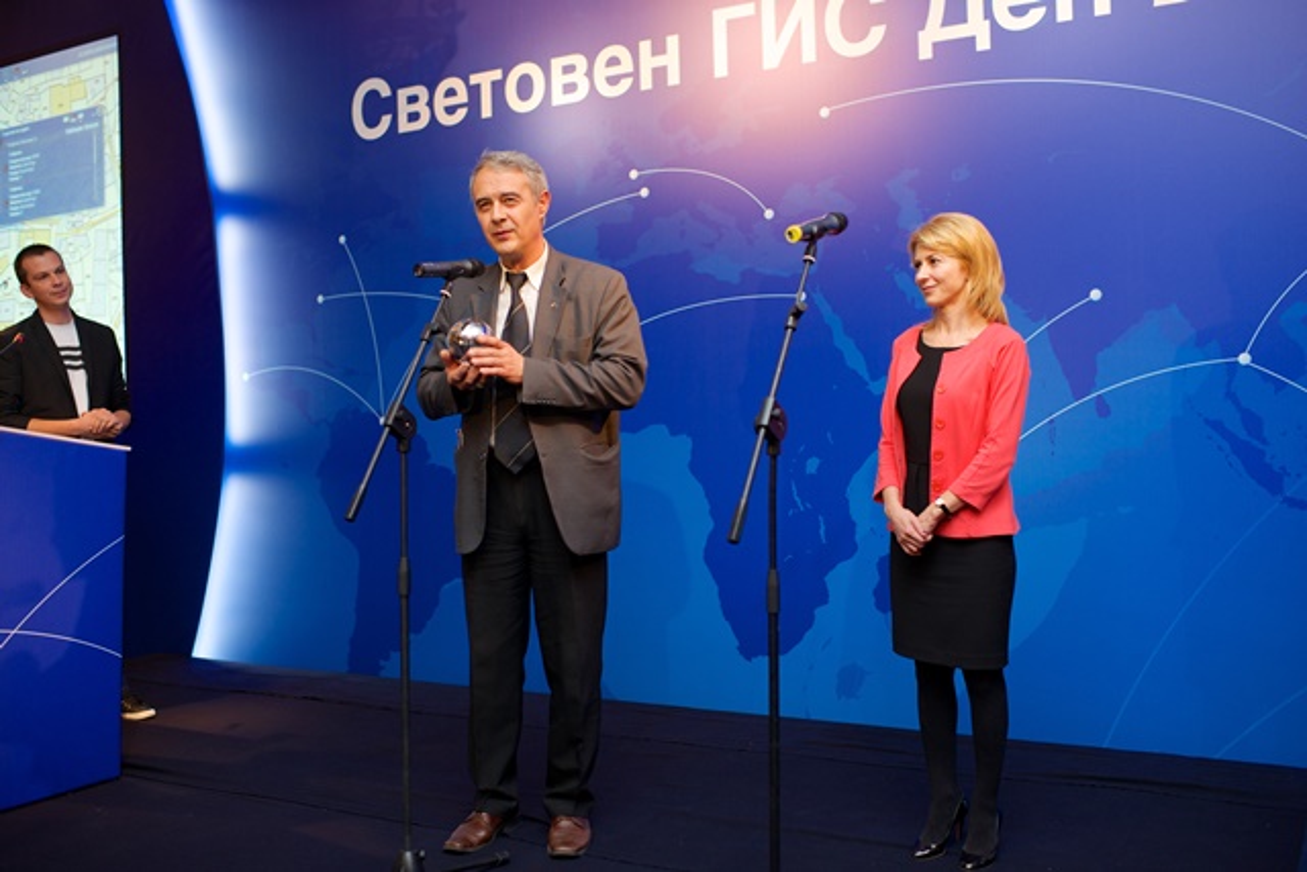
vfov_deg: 37.9
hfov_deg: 54.4
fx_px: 1271
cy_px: 436
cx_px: 654
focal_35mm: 35
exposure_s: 1/160
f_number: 2.5
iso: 500
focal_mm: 35
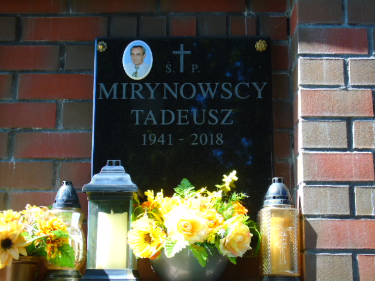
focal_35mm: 62
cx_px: 188
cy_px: 140
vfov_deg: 23.7
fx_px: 672
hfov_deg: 31.2
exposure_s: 1/80
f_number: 4.5
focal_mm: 11
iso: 80
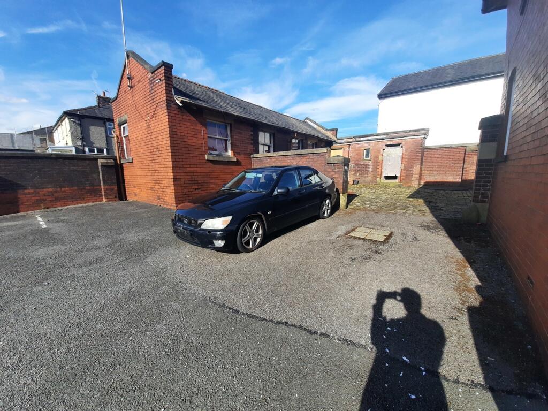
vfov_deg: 89.9
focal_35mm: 13
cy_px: 206
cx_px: 274
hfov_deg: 106.2
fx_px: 206
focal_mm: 1.74
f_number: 2.2
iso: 40
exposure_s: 1/972
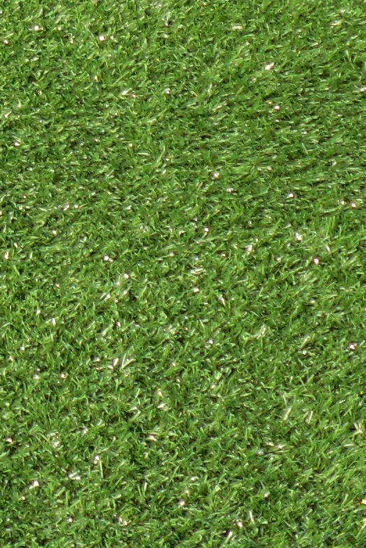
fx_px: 2803
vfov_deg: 10.5
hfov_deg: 6.8
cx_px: -708
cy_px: -460
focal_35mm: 184
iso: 80
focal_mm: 6.3
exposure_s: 1/215
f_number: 3
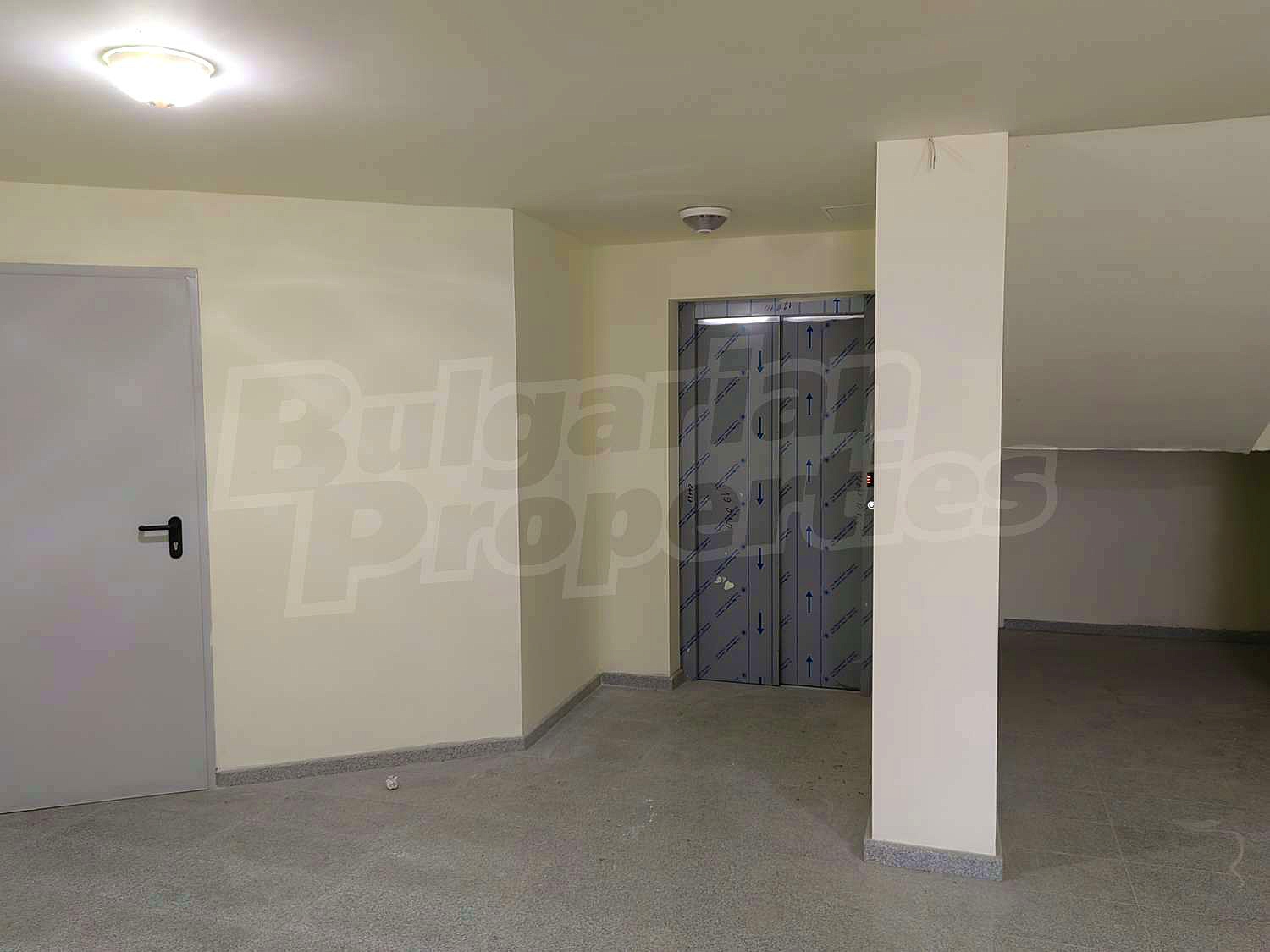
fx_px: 991
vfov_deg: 51.4
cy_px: 476
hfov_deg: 65.3
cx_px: 635
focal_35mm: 27
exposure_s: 1/50
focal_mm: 5.52
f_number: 1.9
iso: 320
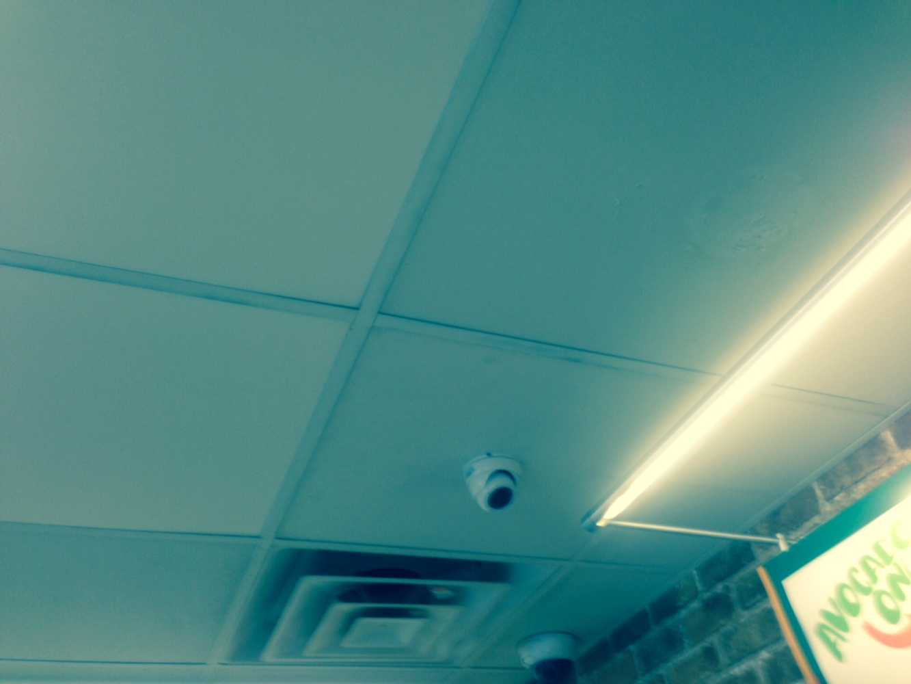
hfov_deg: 55.3
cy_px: 342
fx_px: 869
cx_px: 456
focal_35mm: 33
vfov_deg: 43.0
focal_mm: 4.12
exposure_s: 1/20
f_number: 2.4
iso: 50
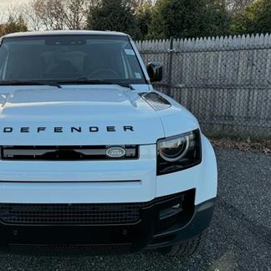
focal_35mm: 33
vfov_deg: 49.7
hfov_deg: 48.0
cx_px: 69
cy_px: 143
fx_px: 292
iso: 80
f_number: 1.78
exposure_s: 1/747
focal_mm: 6.76
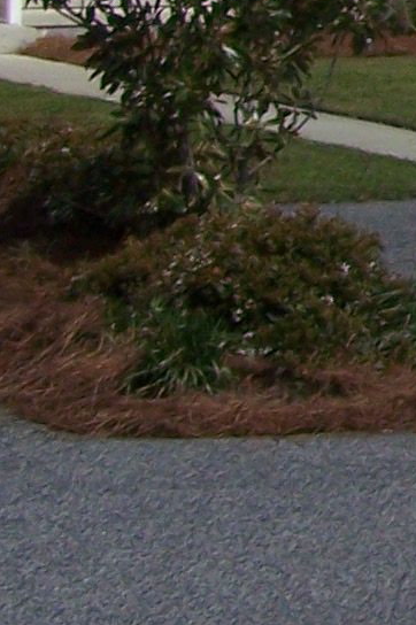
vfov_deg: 9.7
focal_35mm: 206
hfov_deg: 6.0
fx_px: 3575
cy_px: -302
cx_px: 1442
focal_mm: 6.3
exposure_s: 1/1000
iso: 80
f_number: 5.6
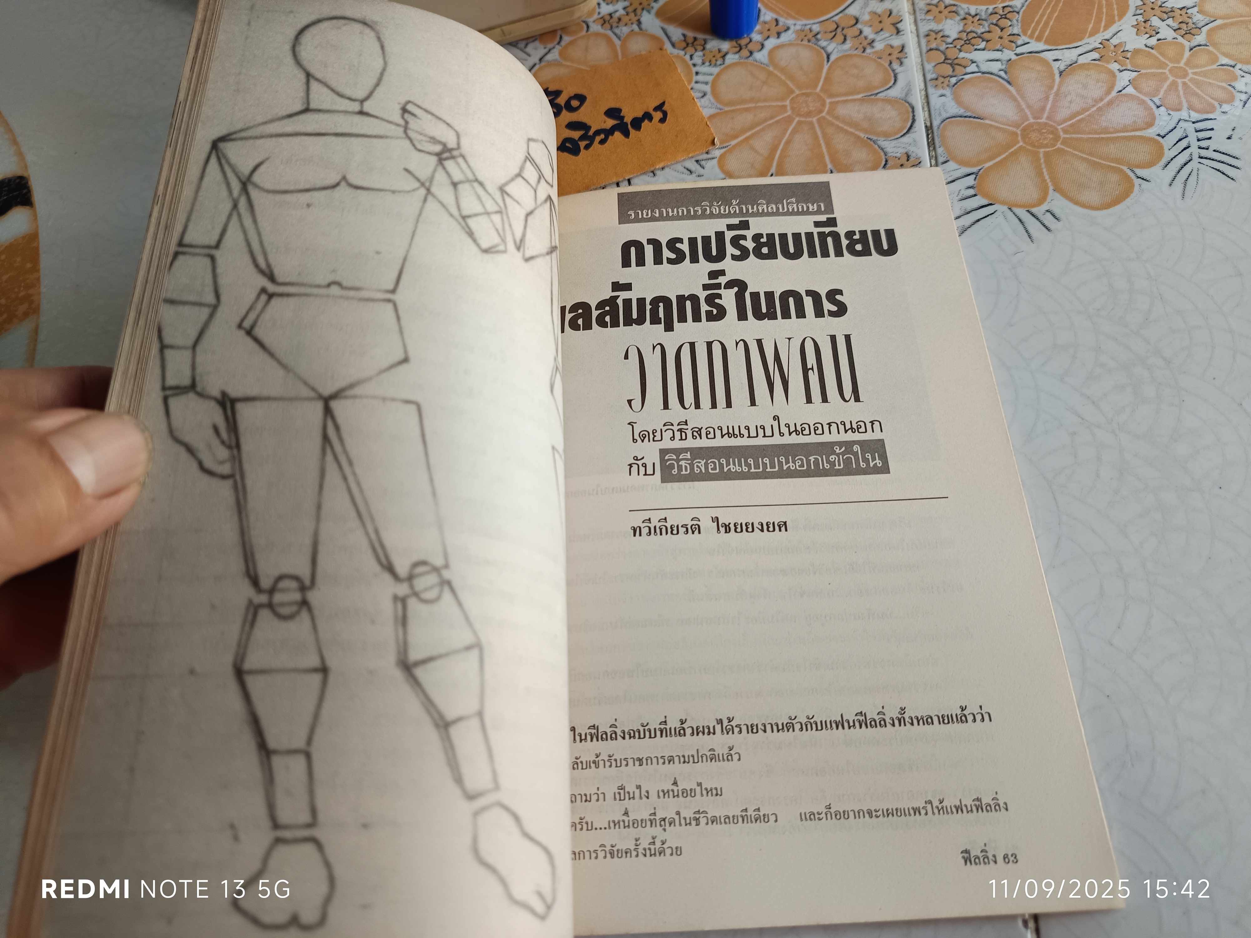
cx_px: 626
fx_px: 867
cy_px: 469
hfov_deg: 71.6
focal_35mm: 24
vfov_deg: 56.8
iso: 290
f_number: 1.7
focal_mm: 5.31
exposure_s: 1/50
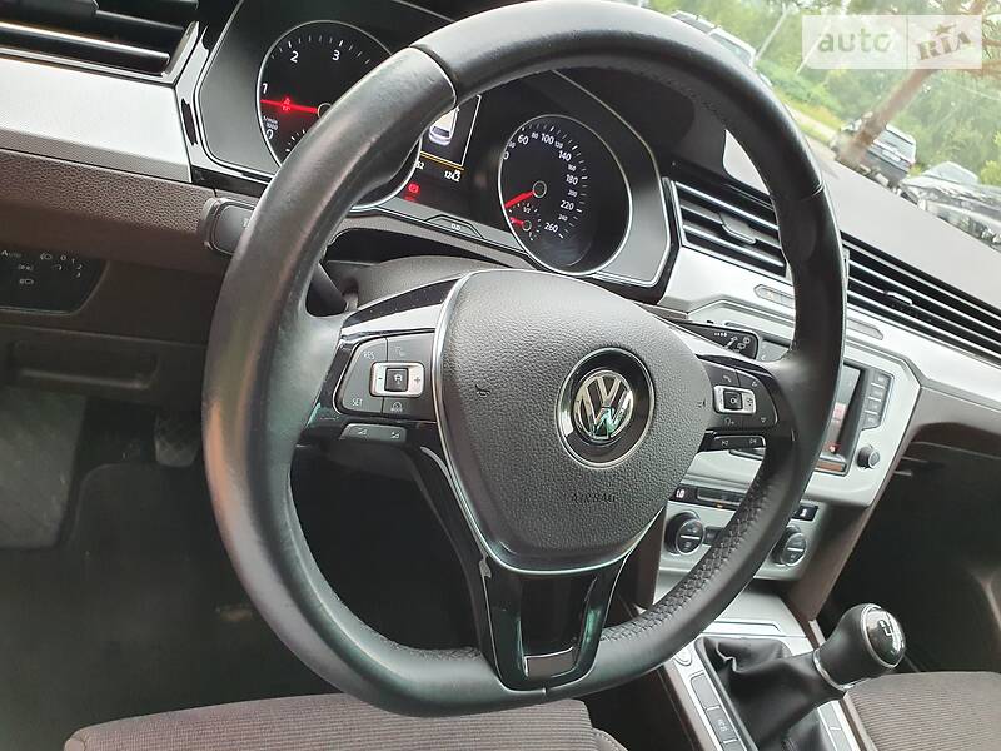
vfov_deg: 53.1
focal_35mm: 26
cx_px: 500
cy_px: 376
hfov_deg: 67.3
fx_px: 752
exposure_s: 1/100
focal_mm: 4.3
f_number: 2.4
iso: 250
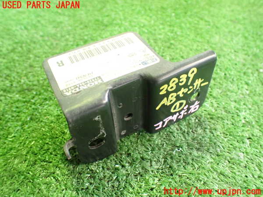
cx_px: 132
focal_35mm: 30
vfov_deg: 46.8
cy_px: 98
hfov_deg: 60.0
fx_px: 228
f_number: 2.3
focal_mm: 5.4
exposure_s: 1/30
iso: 1000
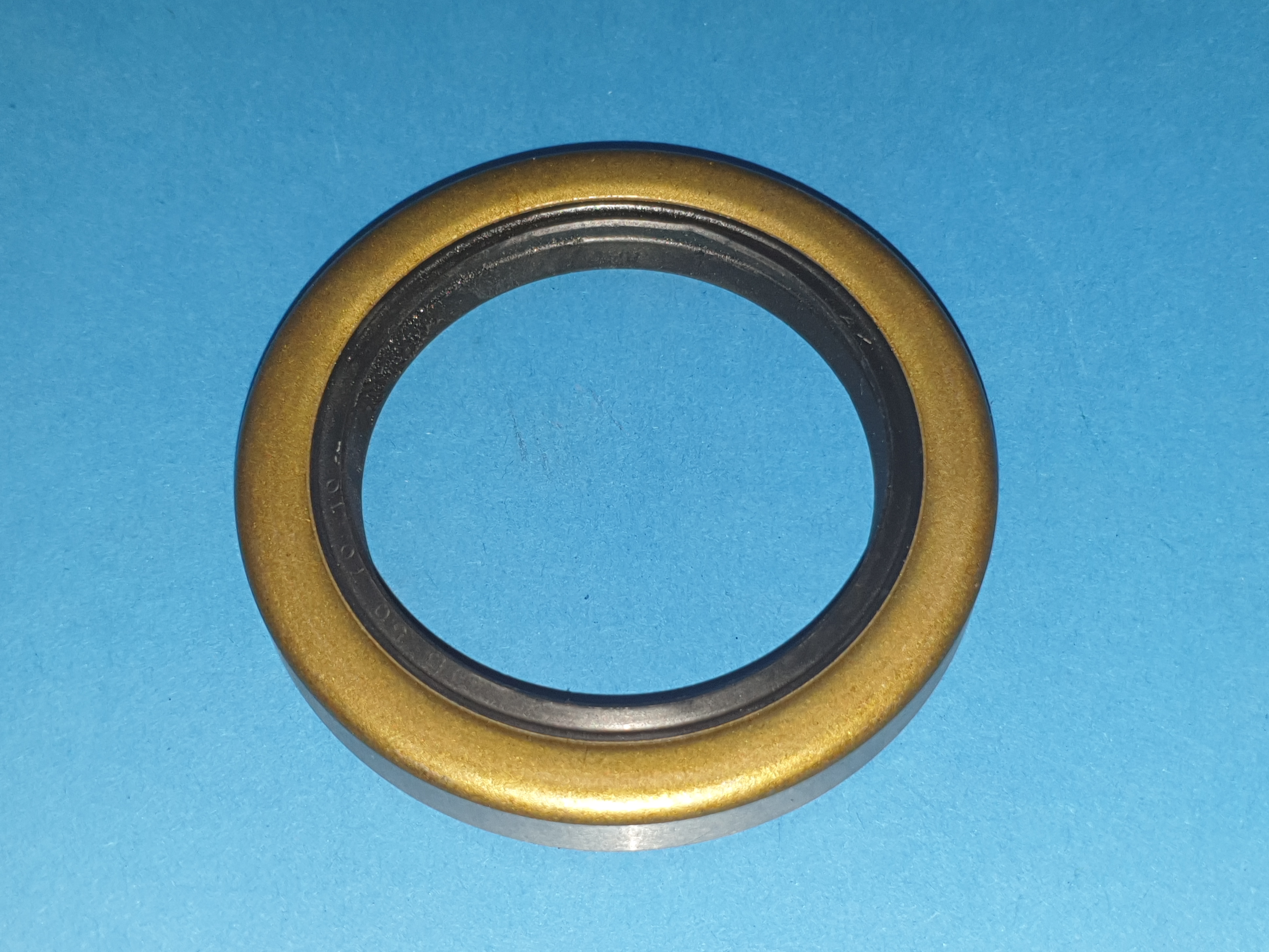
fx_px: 990
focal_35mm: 27
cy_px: 469
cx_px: 633
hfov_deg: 65.3
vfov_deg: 51.4
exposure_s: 1/167
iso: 50
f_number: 1.5
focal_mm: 4.3
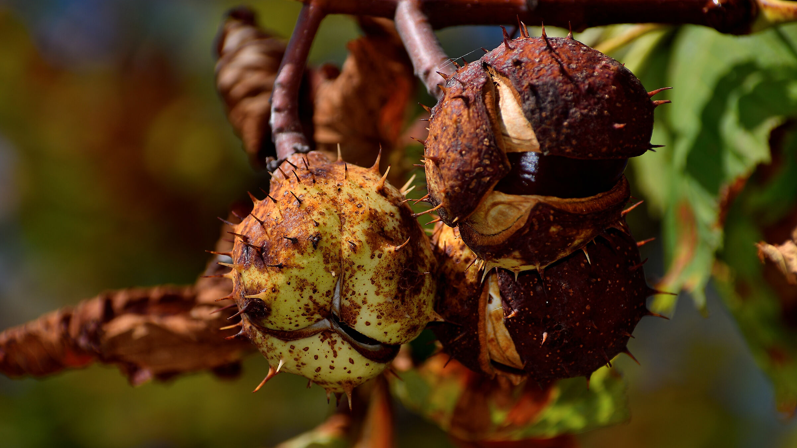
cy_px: 256
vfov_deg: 2.6
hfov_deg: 4.6
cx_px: 399
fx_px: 9974
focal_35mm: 472
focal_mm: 300
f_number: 8
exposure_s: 1/250
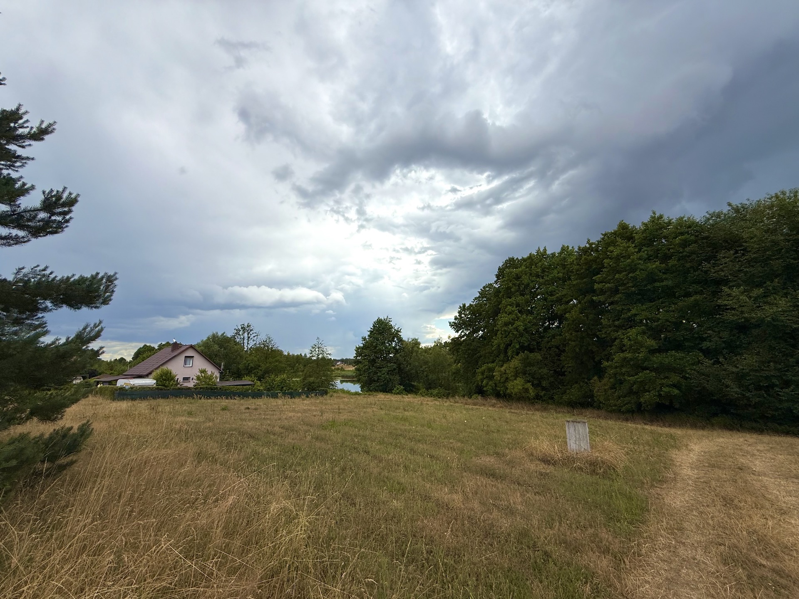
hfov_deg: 102.1
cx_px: 400
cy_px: 300
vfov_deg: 85.7
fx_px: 323
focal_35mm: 14
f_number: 2.2
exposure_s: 1/2506
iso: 50
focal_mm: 2.22
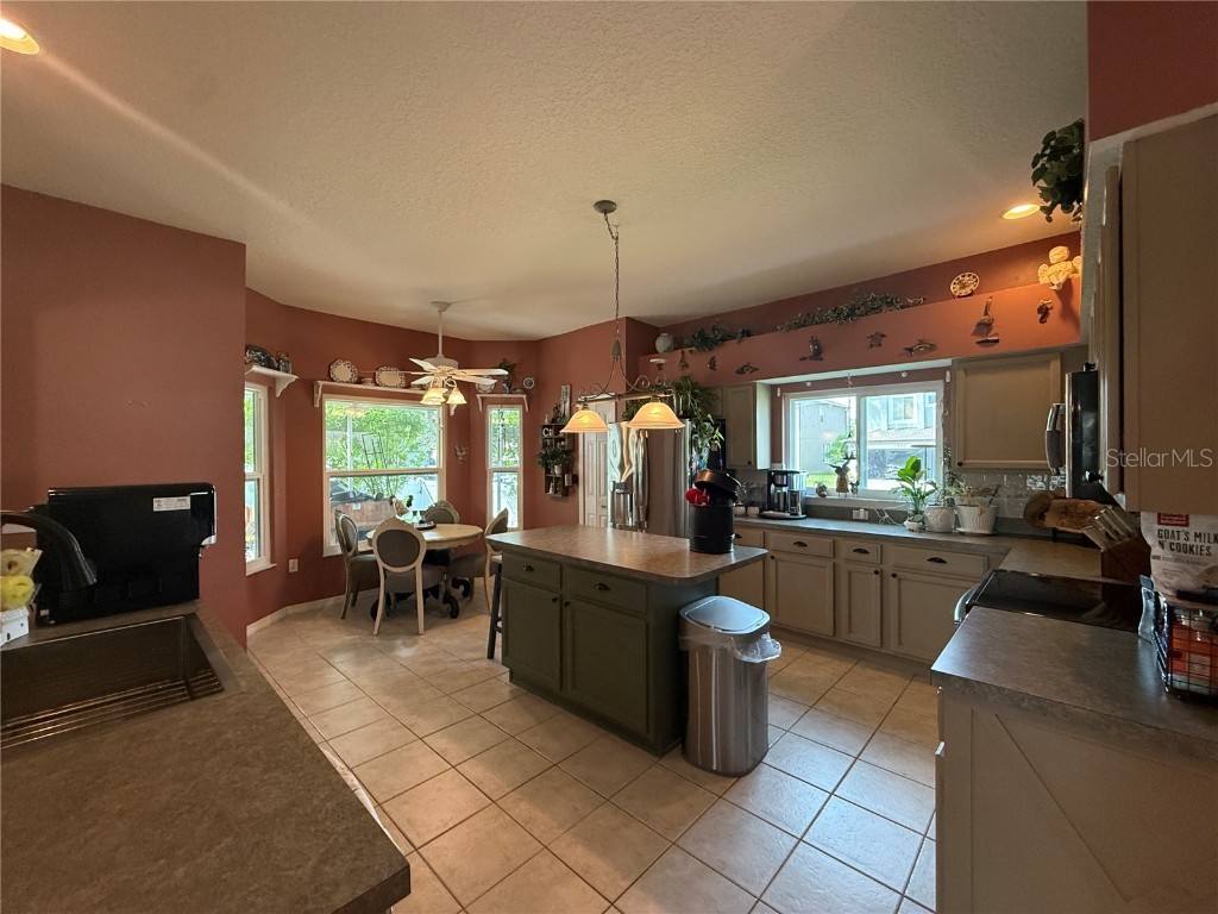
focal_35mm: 14
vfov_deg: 85.7
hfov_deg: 102.1
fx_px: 493
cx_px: 609
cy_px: 457
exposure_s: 1/120
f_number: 2.2
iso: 400
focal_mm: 2.22
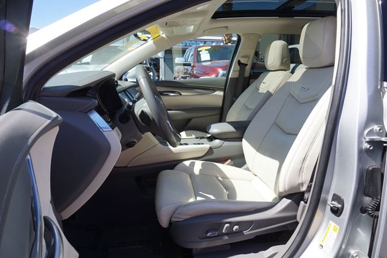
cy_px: 129
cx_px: 194
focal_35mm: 24
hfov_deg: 73.8
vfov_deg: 53.1
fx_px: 258
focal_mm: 16
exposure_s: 1/100
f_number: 9
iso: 100
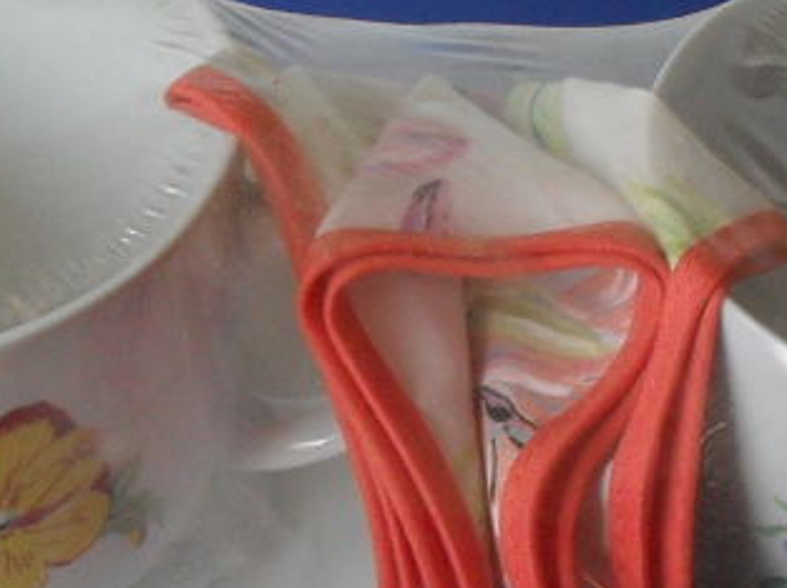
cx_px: 463
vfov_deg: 12.9
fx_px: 2543
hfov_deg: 17.6
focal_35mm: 112
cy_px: 658
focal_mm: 6.3
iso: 200
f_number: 3.2
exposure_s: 1/30
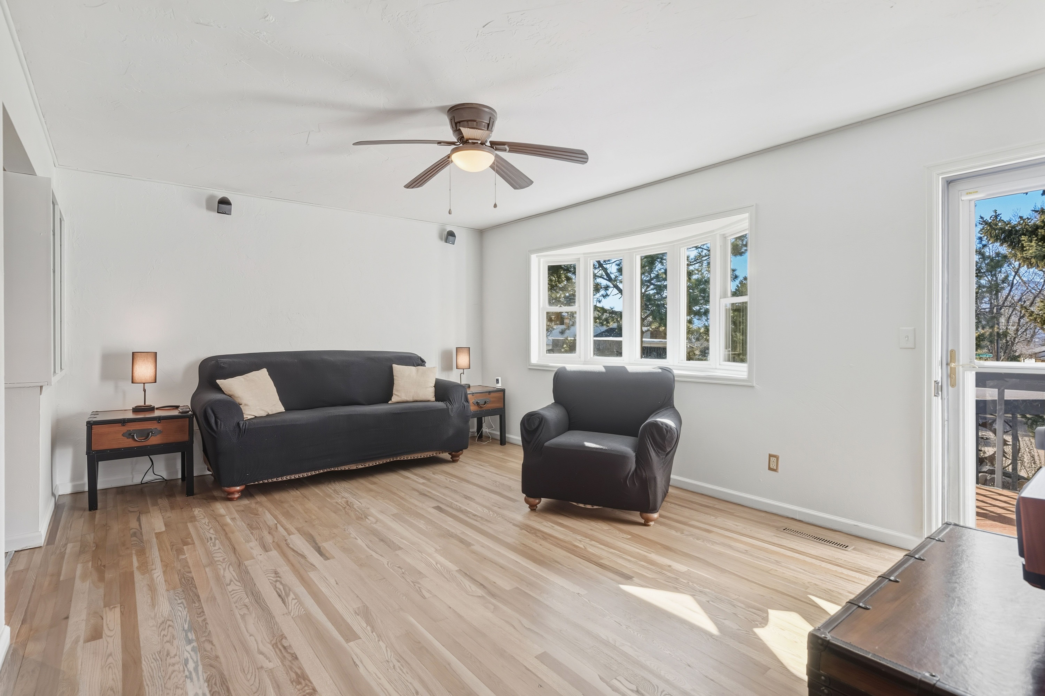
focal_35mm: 17
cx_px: 522
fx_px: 493
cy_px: 348
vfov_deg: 70.4
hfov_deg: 93.3
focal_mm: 17
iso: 200
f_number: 6.3
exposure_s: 1/640
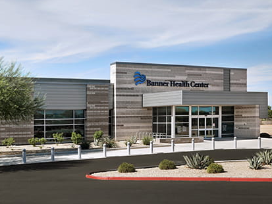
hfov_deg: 46.8
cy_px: 104
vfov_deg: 36.0
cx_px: 130
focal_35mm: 40
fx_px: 314
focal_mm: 24
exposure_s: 1/125
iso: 100
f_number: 11
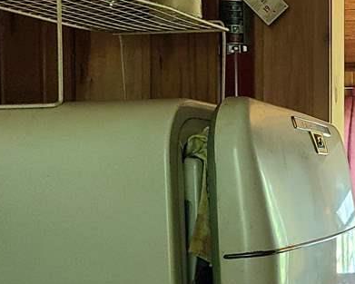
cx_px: 498
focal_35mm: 83
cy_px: 221
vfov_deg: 18.4
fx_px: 872
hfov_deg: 20.4
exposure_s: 1/40
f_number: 1.8
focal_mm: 5.4
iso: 250
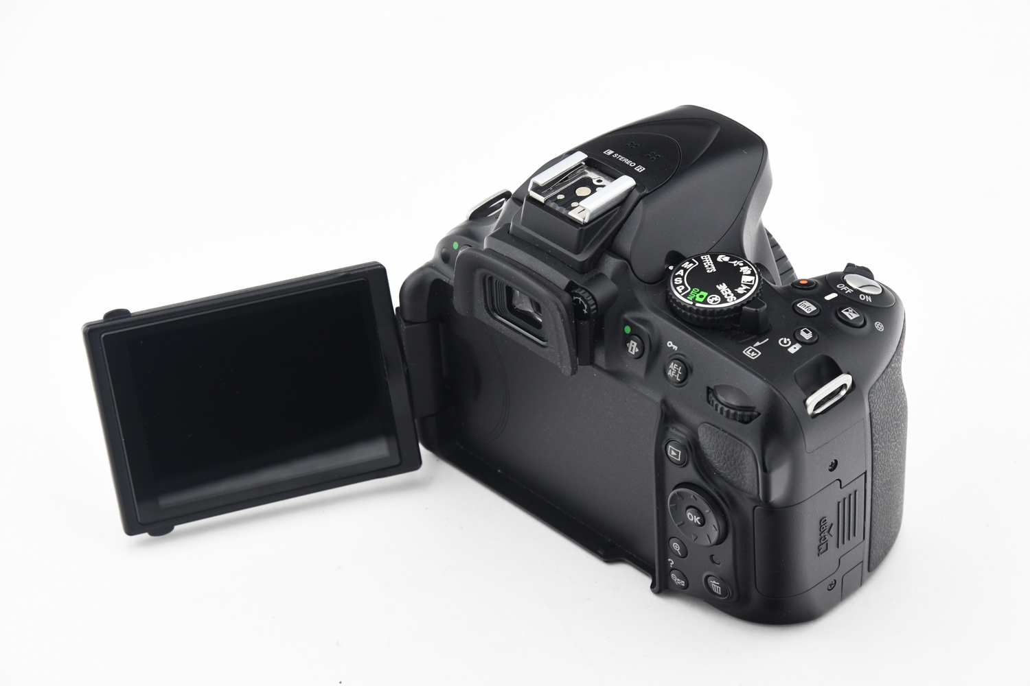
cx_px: 515
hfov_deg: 17.1
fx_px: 3433
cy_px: 343
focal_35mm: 120
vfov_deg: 11.4
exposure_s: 1/125
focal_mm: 80
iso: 1250
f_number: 7.1
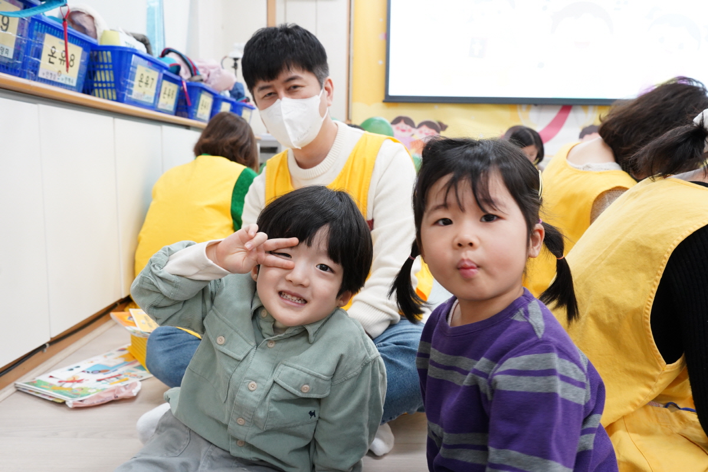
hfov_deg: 65.5
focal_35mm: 28
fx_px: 551
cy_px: 236
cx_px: 354
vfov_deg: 46.4
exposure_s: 1/40
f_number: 7.1
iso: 2500
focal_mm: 28
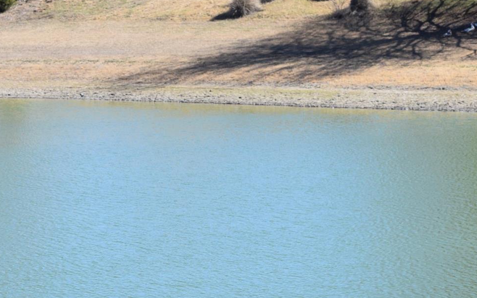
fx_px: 2315
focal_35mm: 178
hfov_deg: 11.7
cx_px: 100
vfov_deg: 7.3
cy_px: 307
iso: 200
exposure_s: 1/320
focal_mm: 55
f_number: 9
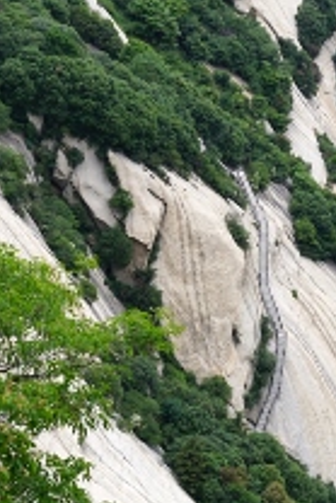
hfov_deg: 8.6
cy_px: 148
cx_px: 195
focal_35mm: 159
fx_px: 2222
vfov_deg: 12.9
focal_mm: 55
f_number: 7.1
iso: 100
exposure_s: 1/125
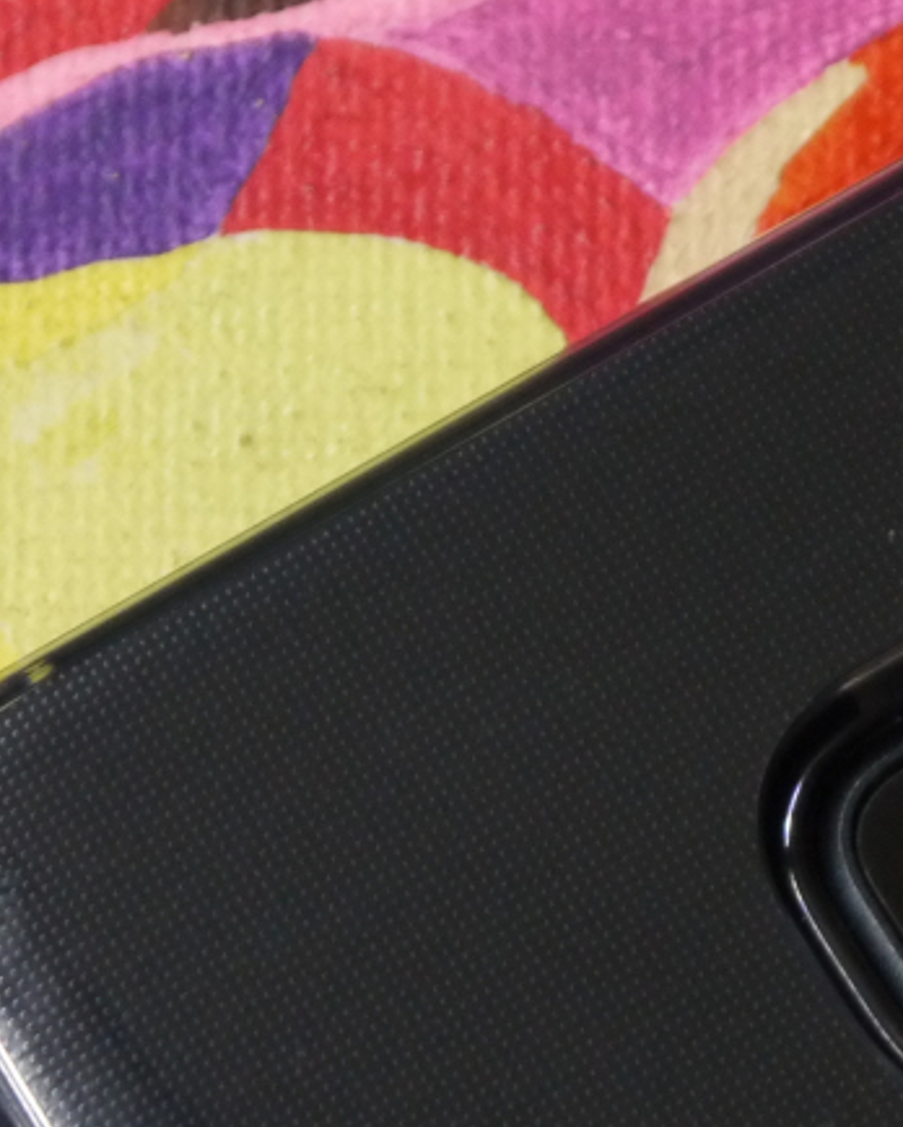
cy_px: 966
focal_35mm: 302
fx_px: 10075
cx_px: 1160
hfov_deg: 5.1
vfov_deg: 6.4
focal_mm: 42
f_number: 5.6
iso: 800
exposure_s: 1/20
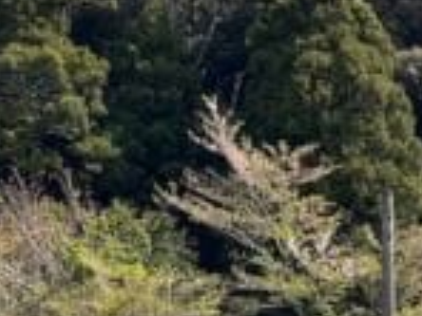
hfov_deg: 18.8
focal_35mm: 88
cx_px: 684
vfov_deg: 16.2
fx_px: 1073
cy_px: 363
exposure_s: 1/3356
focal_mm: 5.7
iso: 50
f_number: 1.5
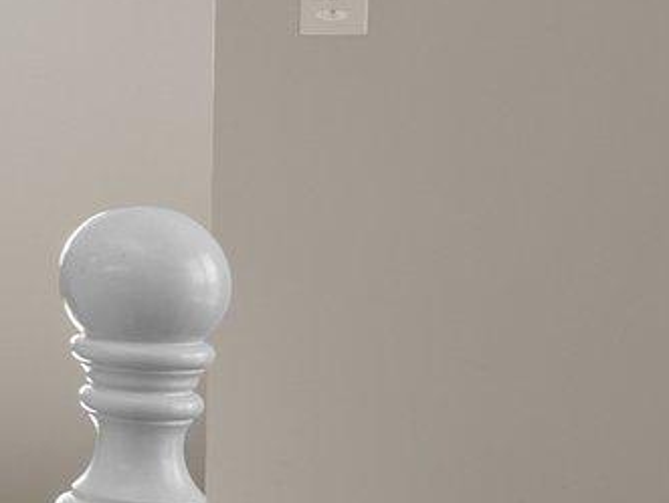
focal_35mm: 107
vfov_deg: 13.8
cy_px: 140
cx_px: -1136
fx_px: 2070
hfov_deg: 12.3
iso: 500
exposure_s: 1/13
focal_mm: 18
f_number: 8
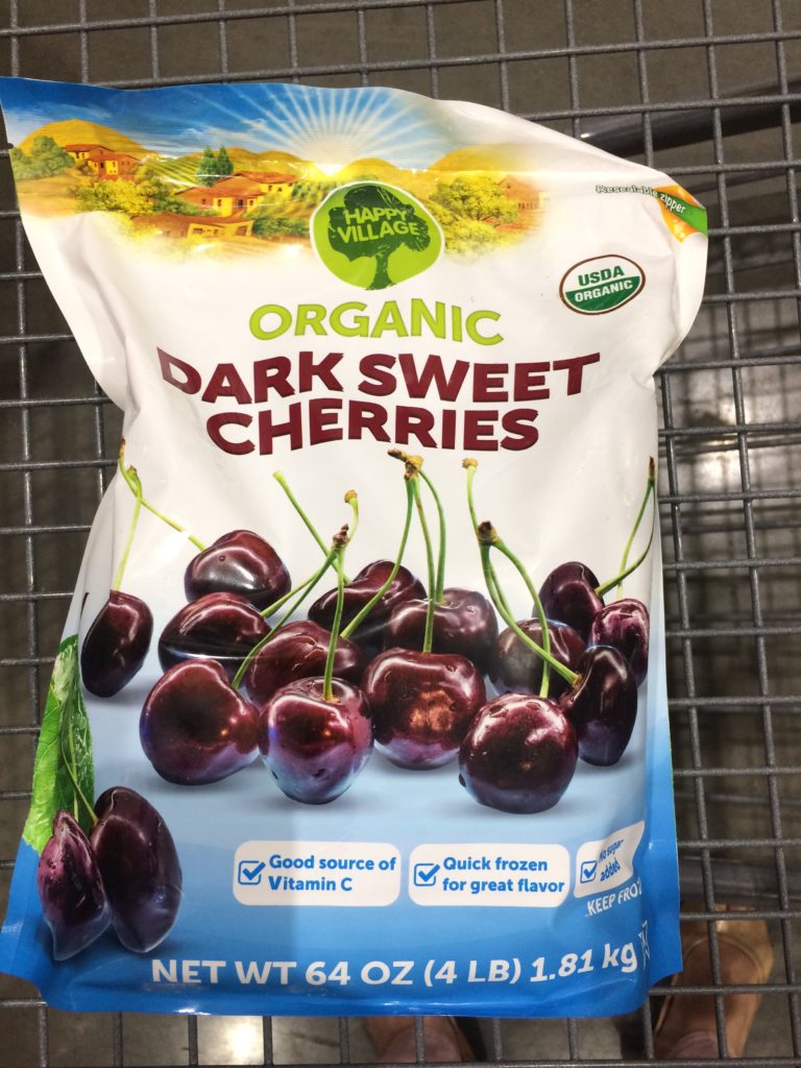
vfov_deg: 61.7
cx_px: 400
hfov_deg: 48.2
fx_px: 895
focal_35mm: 29
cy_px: 534
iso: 40
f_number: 2.2
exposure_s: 1/30
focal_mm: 4.15
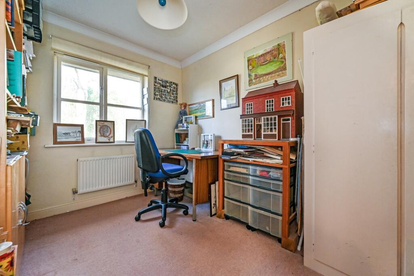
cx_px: 207
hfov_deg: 104.3
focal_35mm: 14
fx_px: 161
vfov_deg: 81.2
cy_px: 138
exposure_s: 1/15
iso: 400
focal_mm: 14
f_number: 8
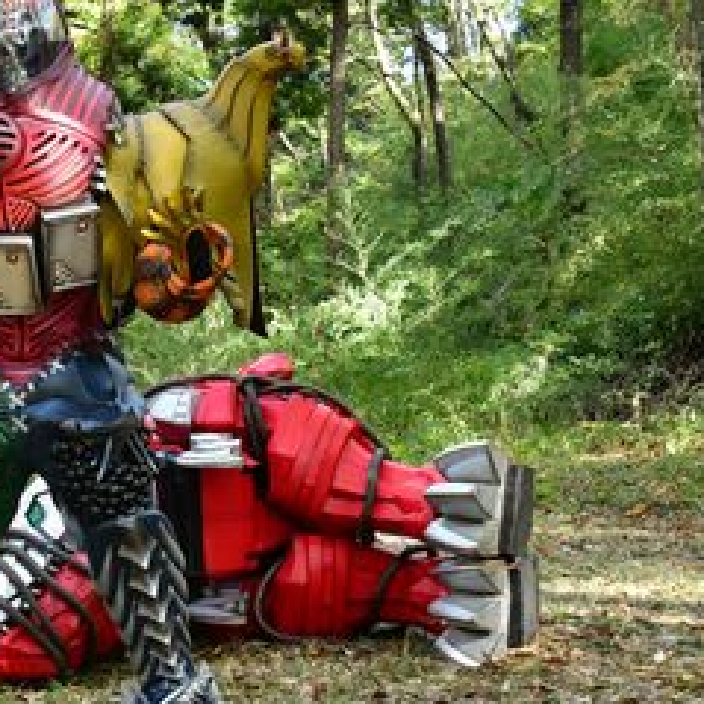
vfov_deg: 21.9
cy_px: 356
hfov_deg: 21.6
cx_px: 118
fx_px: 1818
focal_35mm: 79
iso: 4000
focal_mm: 48
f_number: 8
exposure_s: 1/320
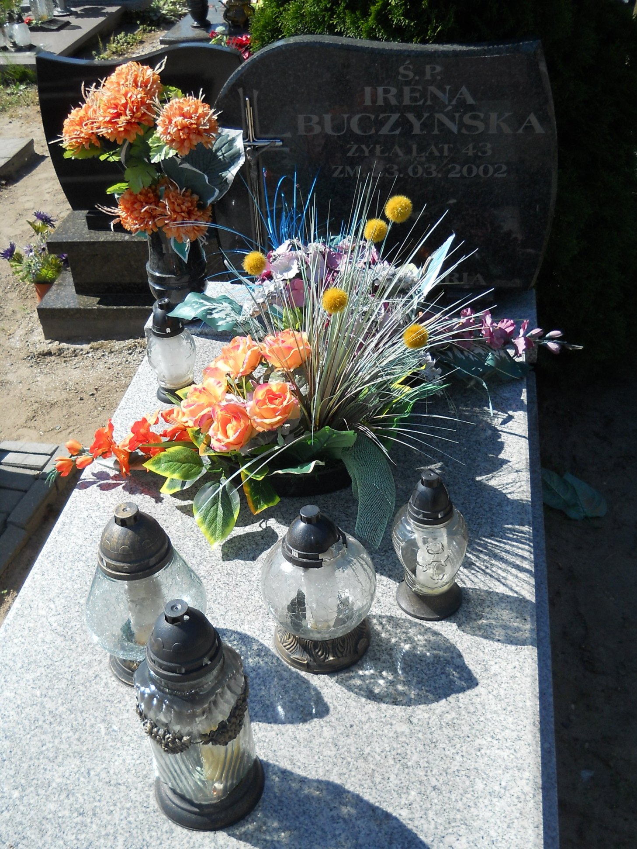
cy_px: 424
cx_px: 318
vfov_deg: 45.8
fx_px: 1006
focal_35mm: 41
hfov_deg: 35.1
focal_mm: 6.72
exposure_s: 1/250
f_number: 5.5
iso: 80
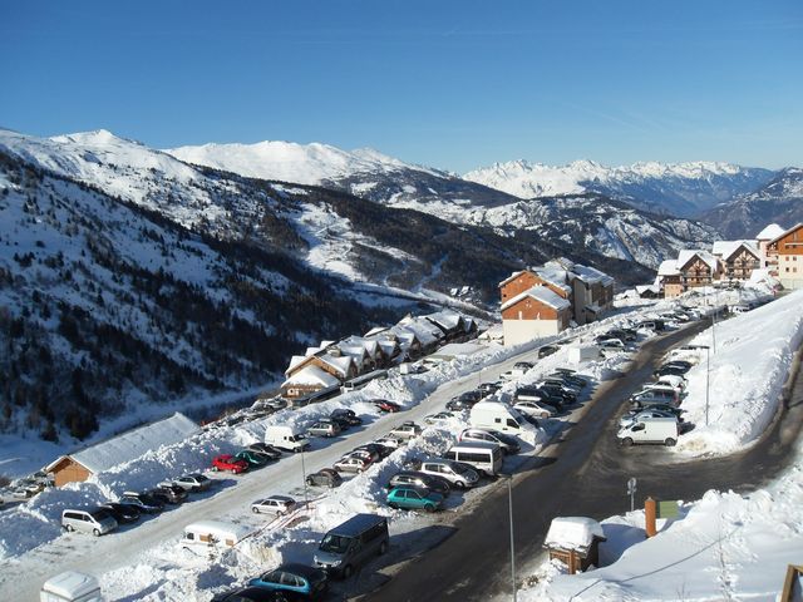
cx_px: 402
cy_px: 301
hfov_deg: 52.6
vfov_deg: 40.7
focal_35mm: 35
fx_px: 812
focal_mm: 6.3
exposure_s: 1/350
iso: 80
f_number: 8.2
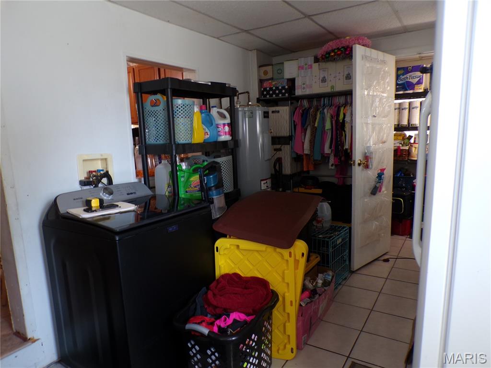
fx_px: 340
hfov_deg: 71.6
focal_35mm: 24
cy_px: 184
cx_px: 246
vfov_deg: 56.8
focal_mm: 4.3
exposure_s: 1/17
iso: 160
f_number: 3
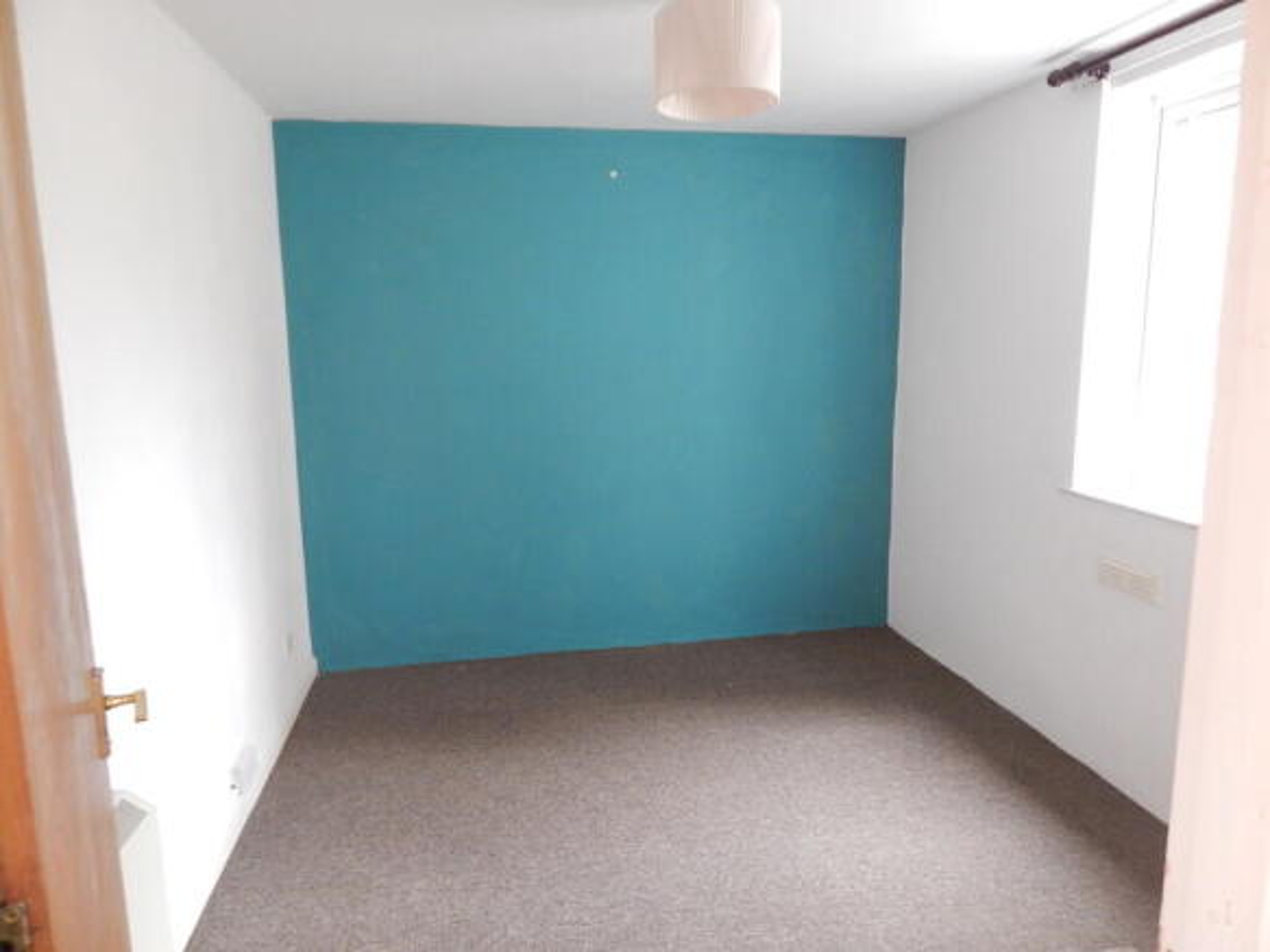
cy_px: 476
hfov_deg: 73.9
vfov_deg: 58.9
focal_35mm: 23
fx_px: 844
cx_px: 635
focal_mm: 4
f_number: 3
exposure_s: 1/8
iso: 500
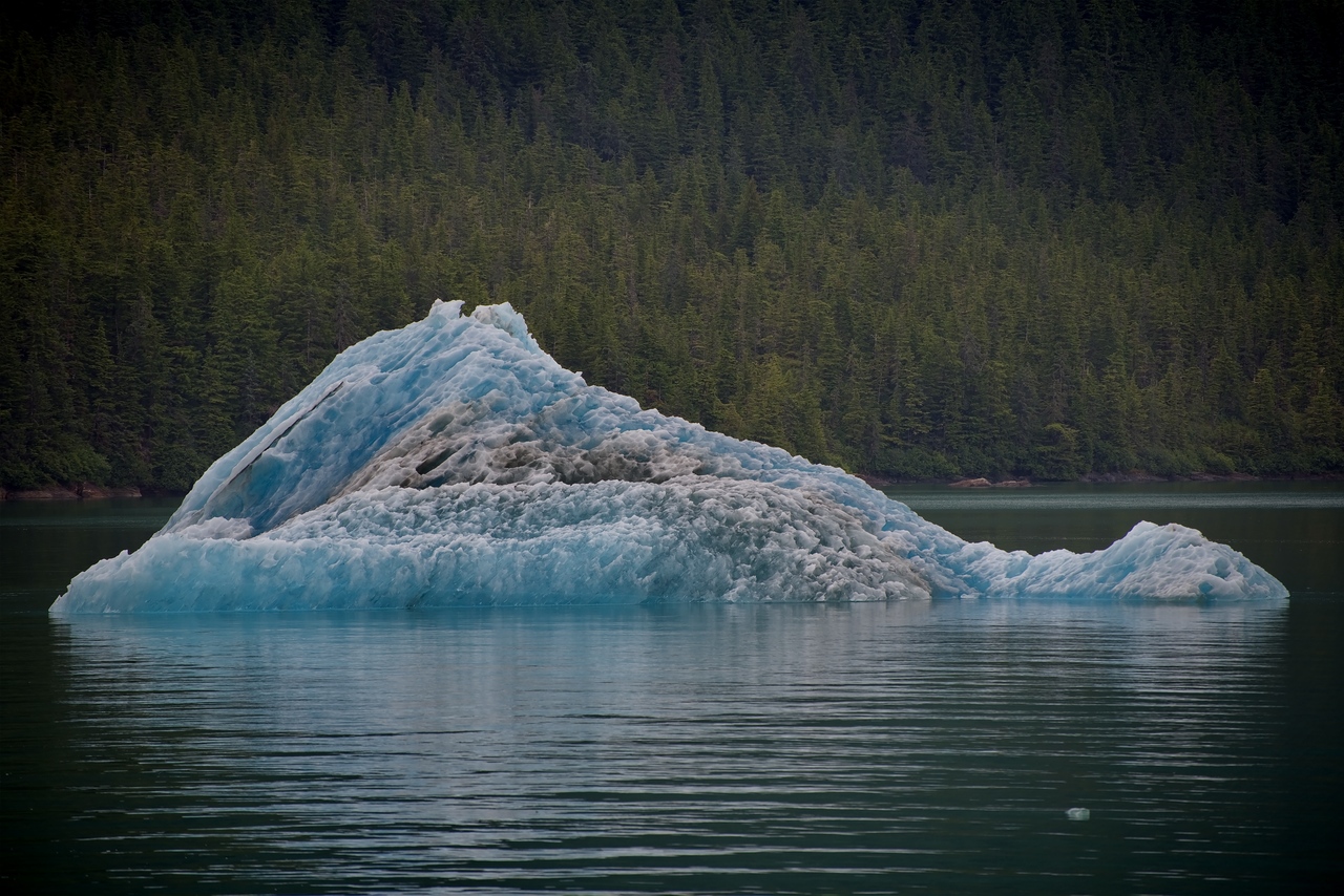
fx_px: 8215
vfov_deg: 6.2
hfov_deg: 9.4
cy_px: 448
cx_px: 672
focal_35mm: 220
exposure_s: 1/500
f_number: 5.3
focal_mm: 220
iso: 140
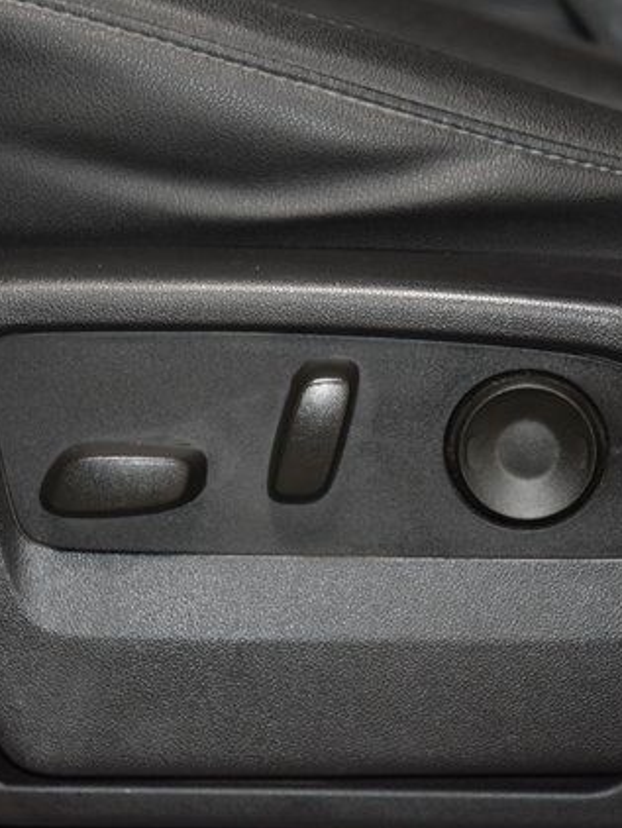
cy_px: 417
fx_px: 3662
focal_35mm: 153
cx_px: 300
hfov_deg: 9.7
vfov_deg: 12.9
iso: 2800
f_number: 4.5
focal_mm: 70
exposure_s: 1/60
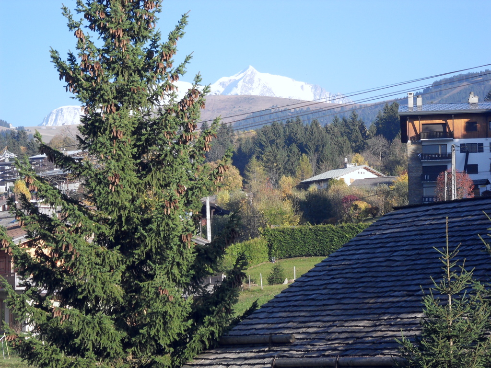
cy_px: 184
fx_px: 1560
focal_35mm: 110
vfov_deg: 13.5
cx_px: 246
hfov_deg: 17.9
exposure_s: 1/180
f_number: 5.6
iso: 80
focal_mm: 19.3
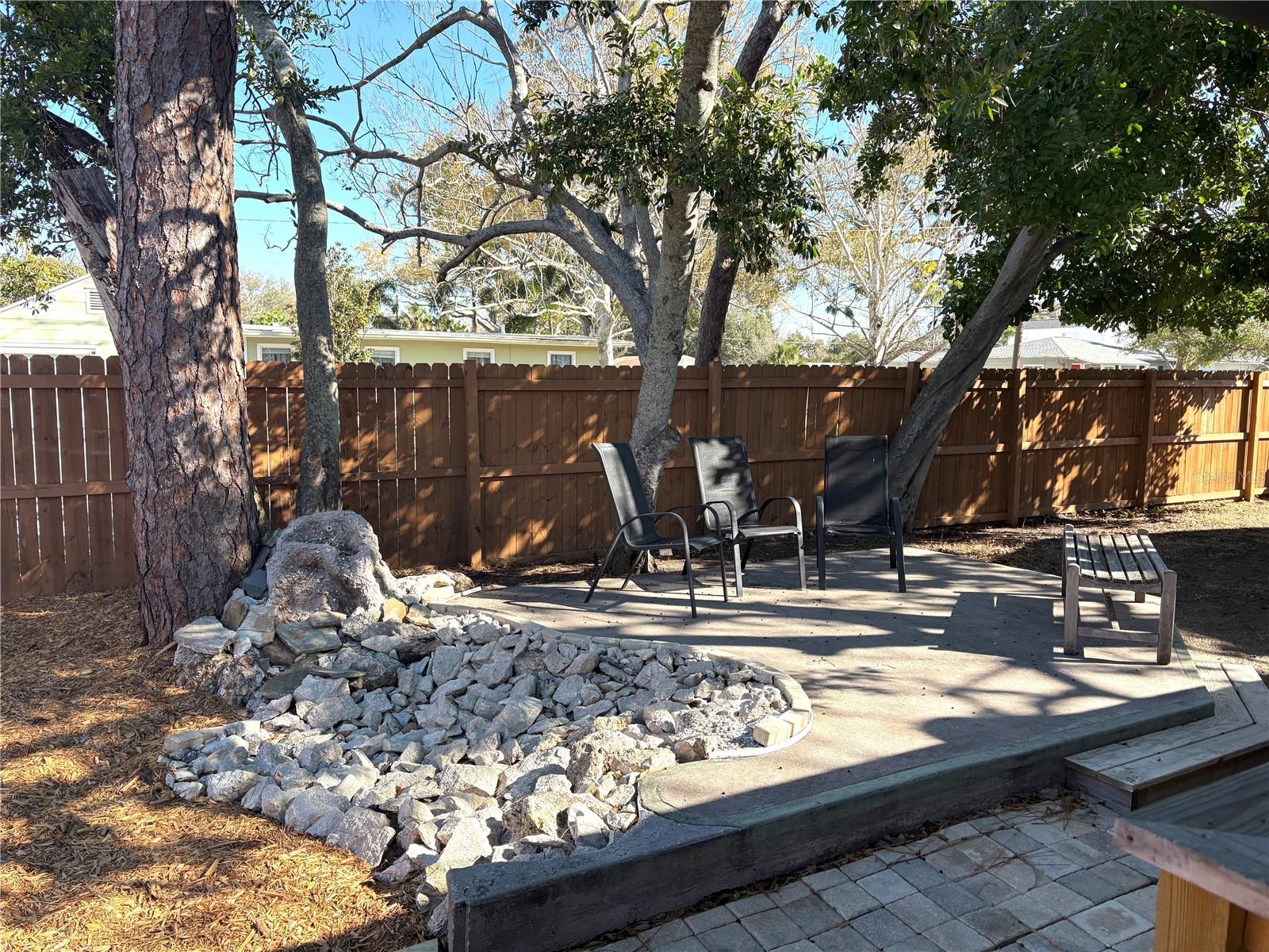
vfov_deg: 53.1
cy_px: 476
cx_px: 634
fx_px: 953
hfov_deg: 67.3
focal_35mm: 26
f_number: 1.6
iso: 50
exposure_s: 1/920
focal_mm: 5.96
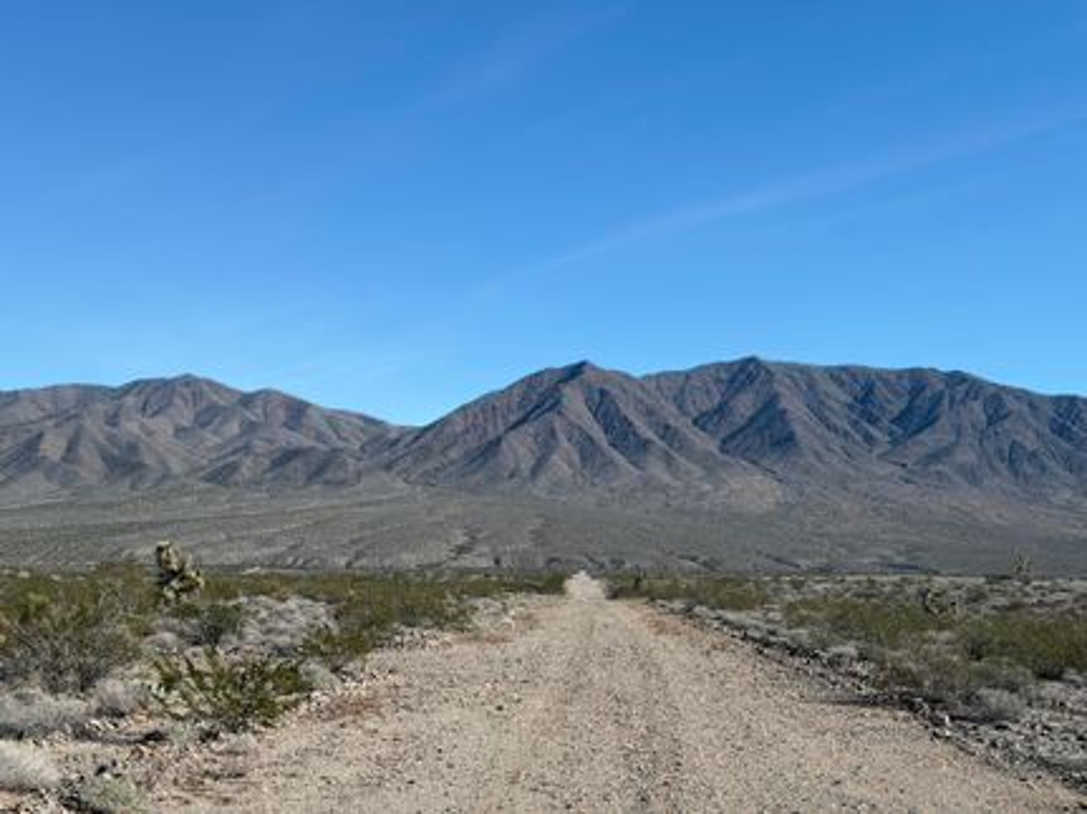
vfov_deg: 30.3
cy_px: 407
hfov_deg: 39.7
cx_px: 544
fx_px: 1507
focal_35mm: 48
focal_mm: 6.76
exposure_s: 1/4329
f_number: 1.78
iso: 64
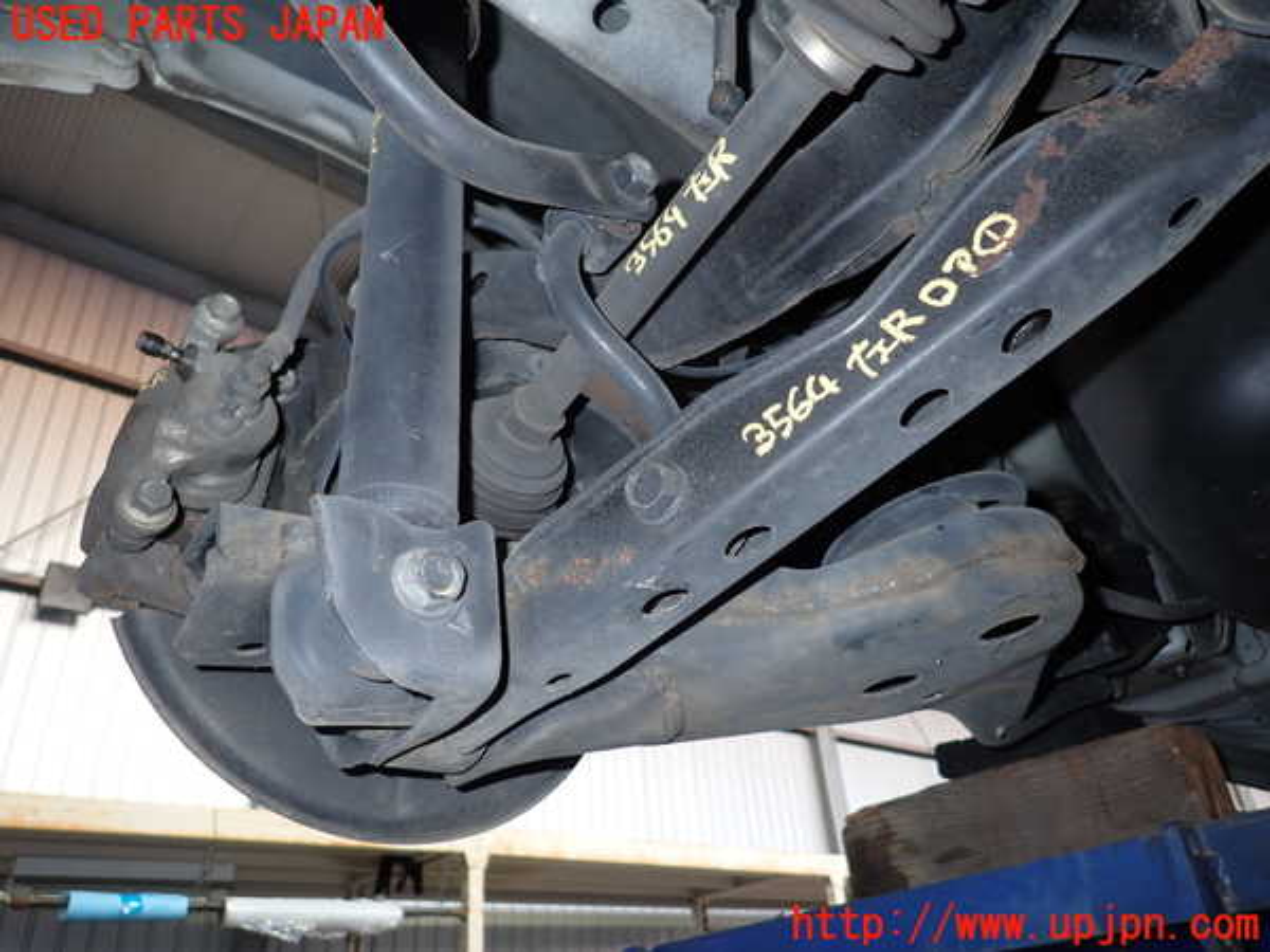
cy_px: 476
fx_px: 917
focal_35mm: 25
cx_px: 635
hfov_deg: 69.4
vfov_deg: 54.9
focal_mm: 4.5
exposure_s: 1/30
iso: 200
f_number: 2
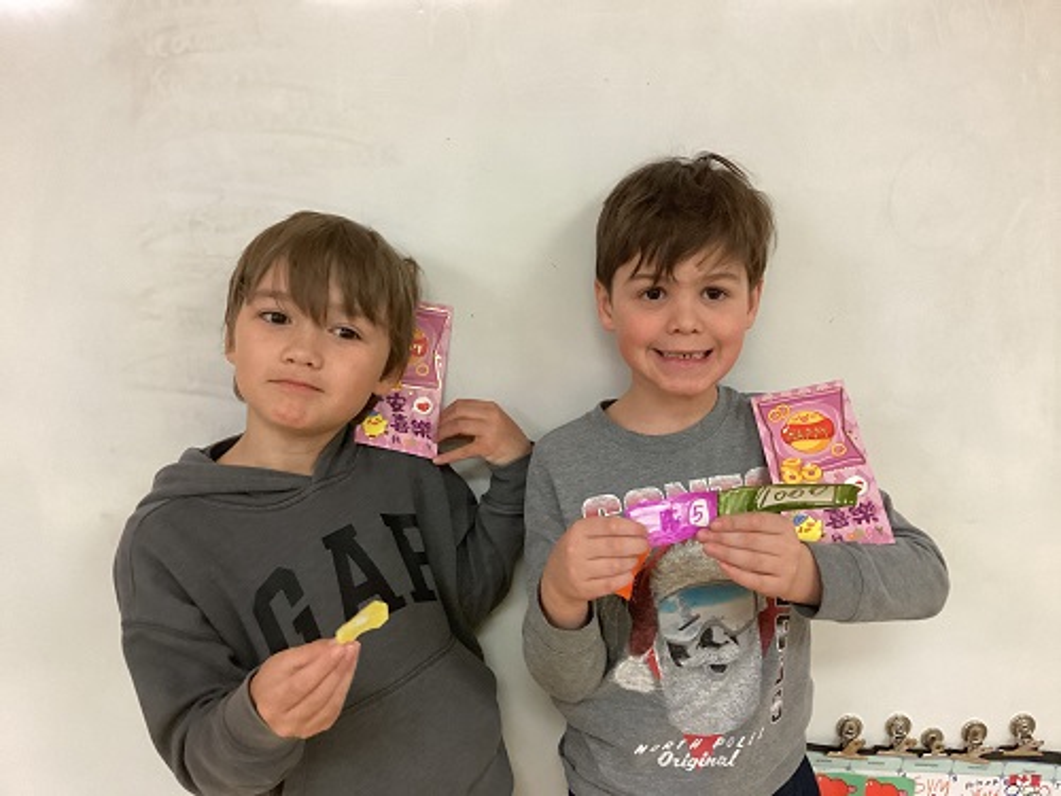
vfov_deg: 45.4
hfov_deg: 58.4
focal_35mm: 31
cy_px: 398
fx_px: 950
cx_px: 530
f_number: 2.4
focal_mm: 3.3
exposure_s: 1/40
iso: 400
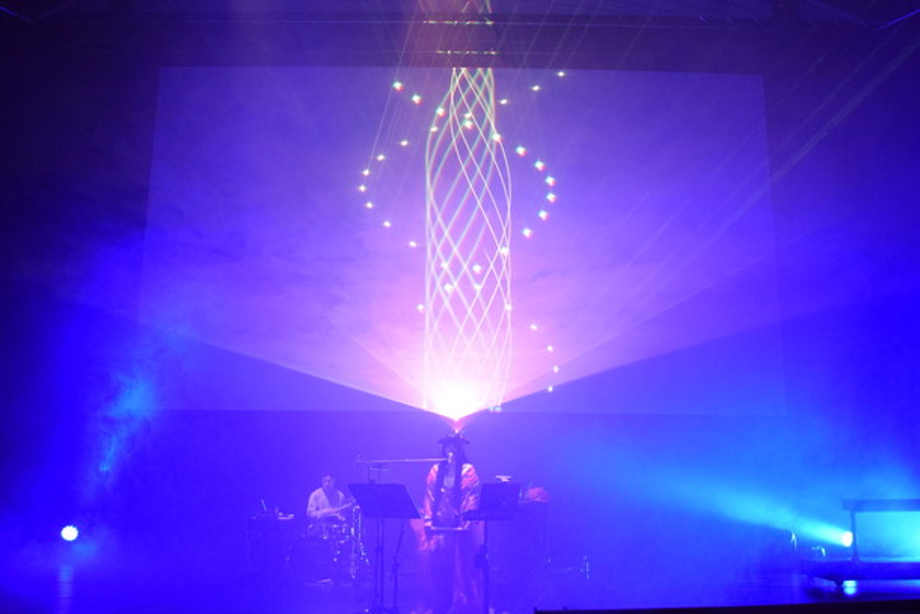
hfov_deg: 55.1
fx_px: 882
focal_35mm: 34
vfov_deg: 38.4
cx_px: 460
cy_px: 307
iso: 3200
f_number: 3.8
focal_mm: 23
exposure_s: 1/40
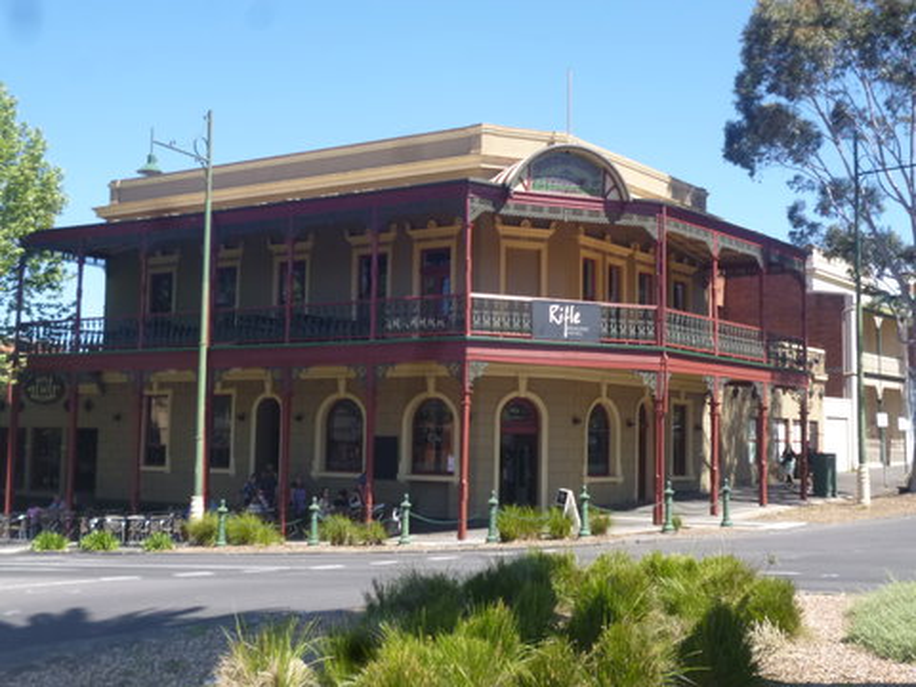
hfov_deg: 45.8
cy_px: 344
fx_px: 1085
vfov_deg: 35.1
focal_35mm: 41
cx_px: 458
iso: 200
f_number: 11
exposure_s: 1/80
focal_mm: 7.3
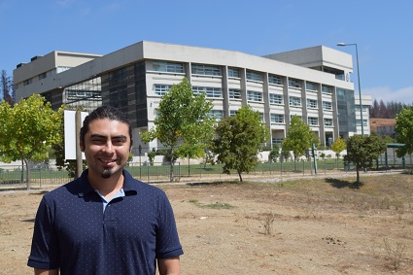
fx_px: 585
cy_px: 138
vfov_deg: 26.5
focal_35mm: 51
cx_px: 206
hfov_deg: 38.9
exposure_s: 1/400
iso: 200
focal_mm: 34
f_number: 10
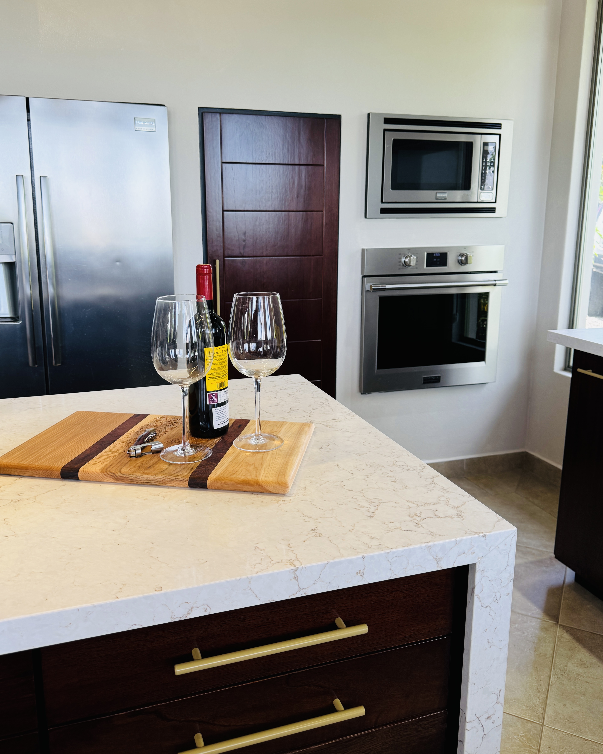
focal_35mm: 28
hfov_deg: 51.5
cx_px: 285
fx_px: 625
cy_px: 342
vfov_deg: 62.1
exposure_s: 1/120
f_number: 1.78
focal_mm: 6.76
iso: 100
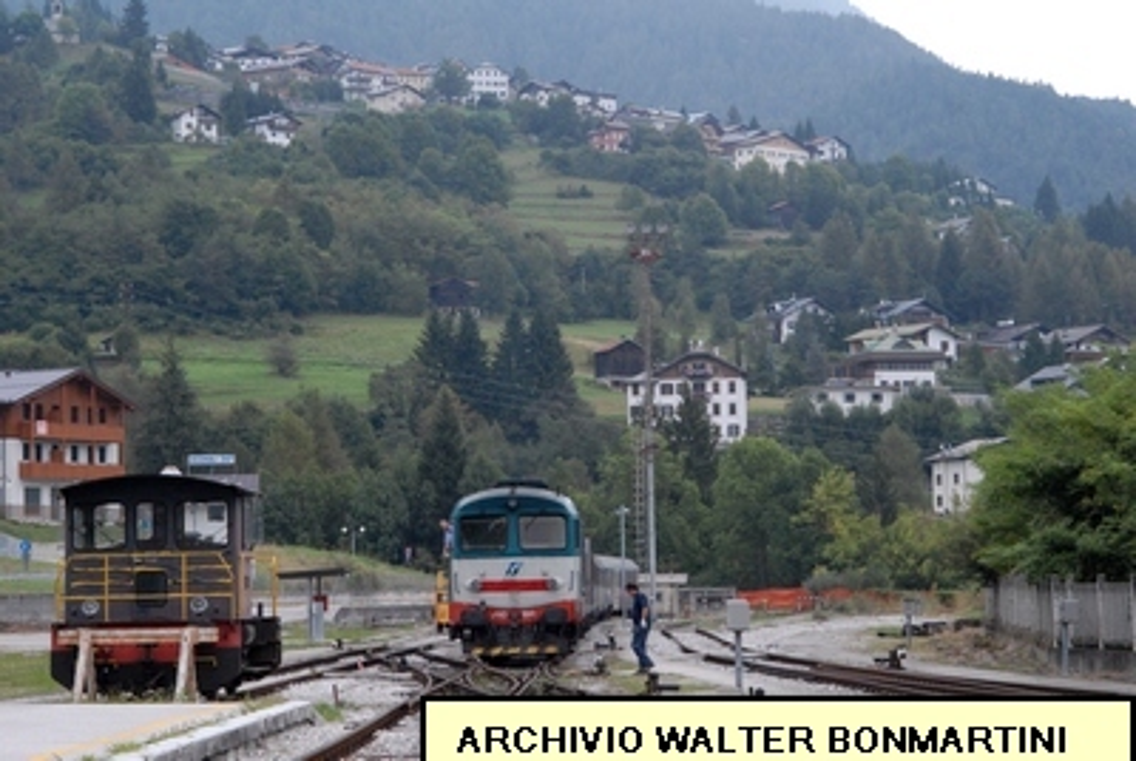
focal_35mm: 102
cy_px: 380
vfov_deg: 13.5
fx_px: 3223
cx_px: 568
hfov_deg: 20.0
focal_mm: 68
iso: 1000
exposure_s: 1/125
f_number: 8
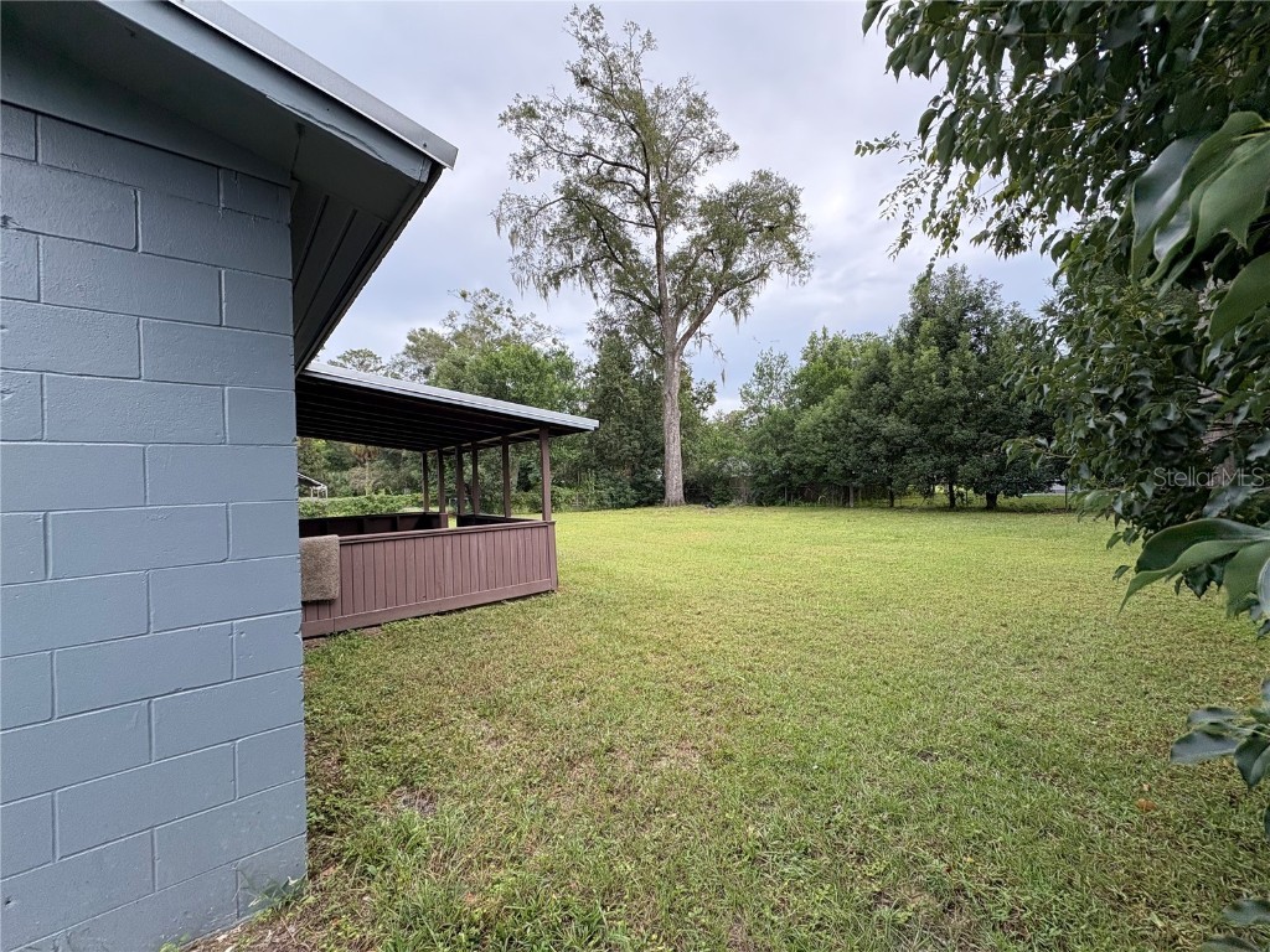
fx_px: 514
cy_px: 476
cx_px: 635
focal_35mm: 14
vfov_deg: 85.7
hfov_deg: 102.1
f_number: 2.2
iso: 50
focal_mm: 2.22
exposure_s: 1/399
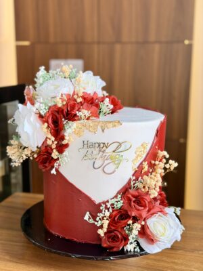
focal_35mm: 48
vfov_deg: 39.7
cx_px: 102
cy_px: 136
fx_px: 375
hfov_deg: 30.3
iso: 50
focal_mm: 6.76
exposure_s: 1/100
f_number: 1.78
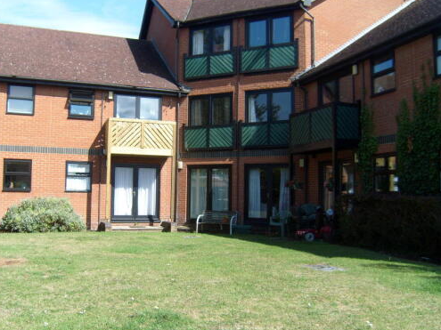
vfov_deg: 42.9
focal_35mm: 33
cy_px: 175
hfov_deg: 55.3
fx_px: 420
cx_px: 204
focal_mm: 4.7
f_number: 5.6
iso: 80
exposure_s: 1/250
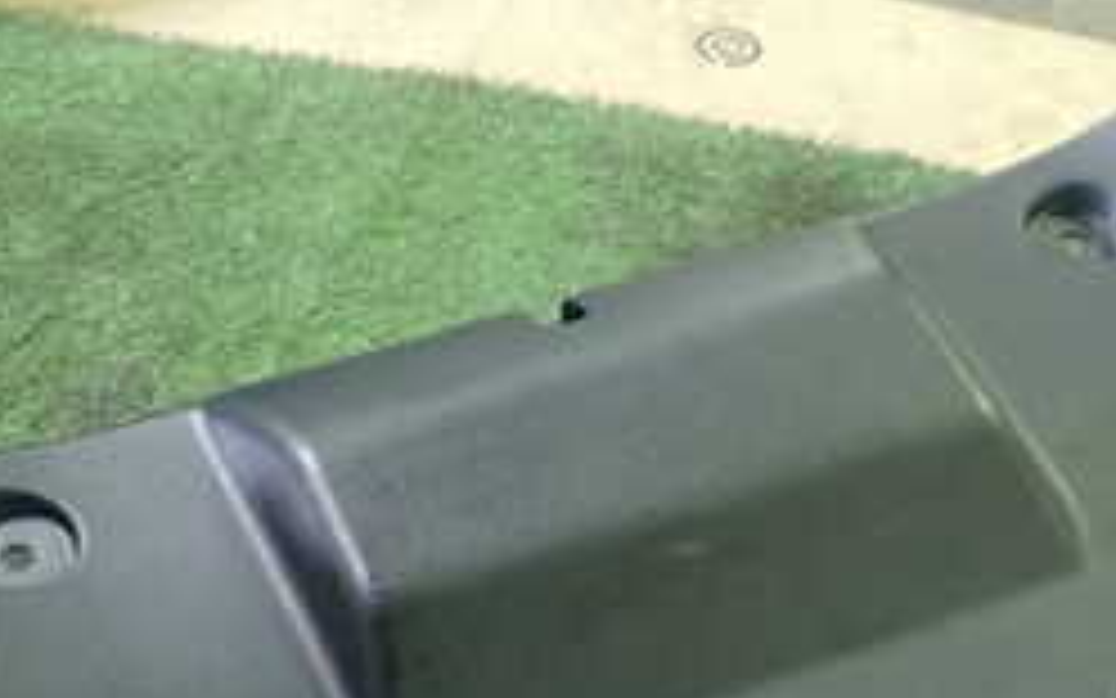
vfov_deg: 16.5
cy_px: 757
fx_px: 2342
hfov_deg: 26.7
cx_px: 675
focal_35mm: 77
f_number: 2.3
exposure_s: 1/30
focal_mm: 5.4
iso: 500
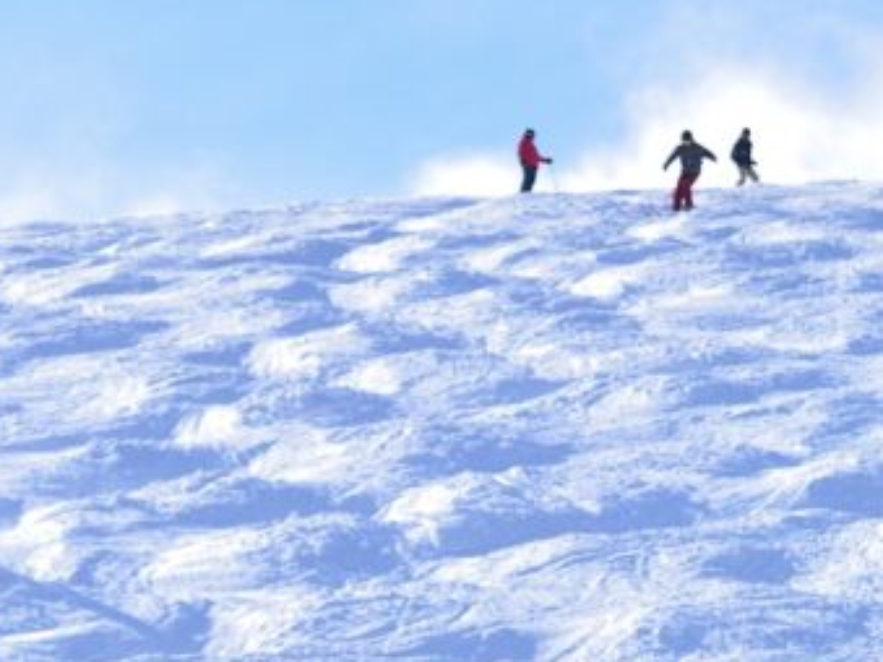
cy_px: 744
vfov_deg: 6.2
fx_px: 6106
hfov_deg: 8.2
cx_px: 888
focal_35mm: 239
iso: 160
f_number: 5.6
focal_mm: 55
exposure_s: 1/1000
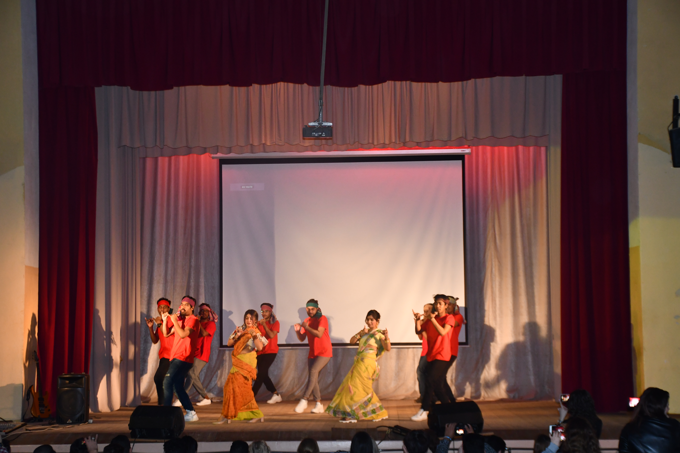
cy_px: 226
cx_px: 340
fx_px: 1360
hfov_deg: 28.1
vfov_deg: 18.9
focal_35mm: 72
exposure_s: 1/60
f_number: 4.5
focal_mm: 48
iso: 1100
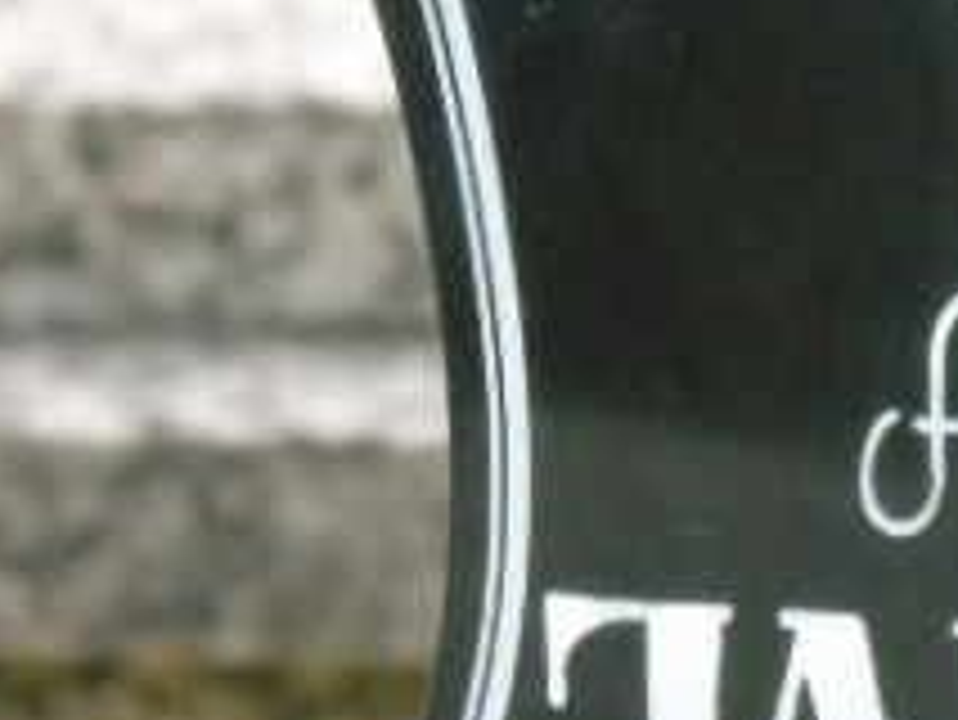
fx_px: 20214
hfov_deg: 2.7
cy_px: 716
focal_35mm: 730
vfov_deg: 2.0
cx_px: 1313
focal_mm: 43
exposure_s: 1/125
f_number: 4.8
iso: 800
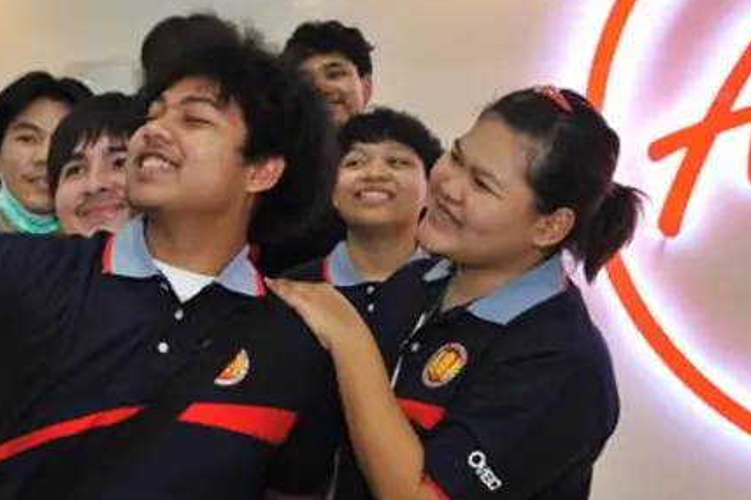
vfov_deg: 21.9
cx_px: 168
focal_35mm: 62
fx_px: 1293
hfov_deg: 31.7
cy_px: 232
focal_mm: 34
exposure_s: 1/100
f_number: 5
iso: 1600
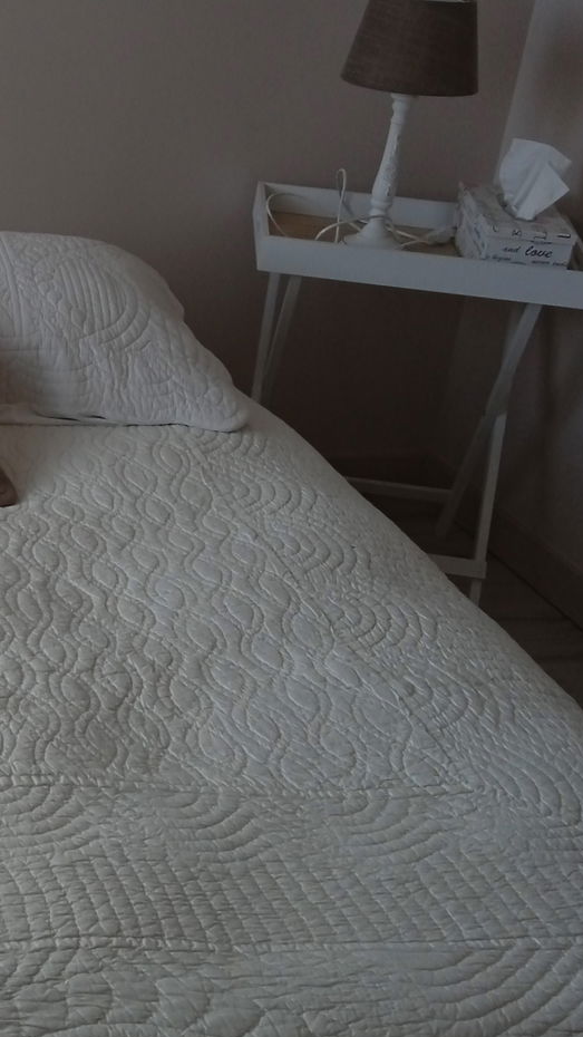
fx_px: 1924
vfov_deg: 30.2
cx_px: -232
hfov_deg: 16.1
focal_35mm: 70
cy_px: 502
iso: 112
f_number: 2.2
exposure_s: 1/183
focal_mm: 3.43
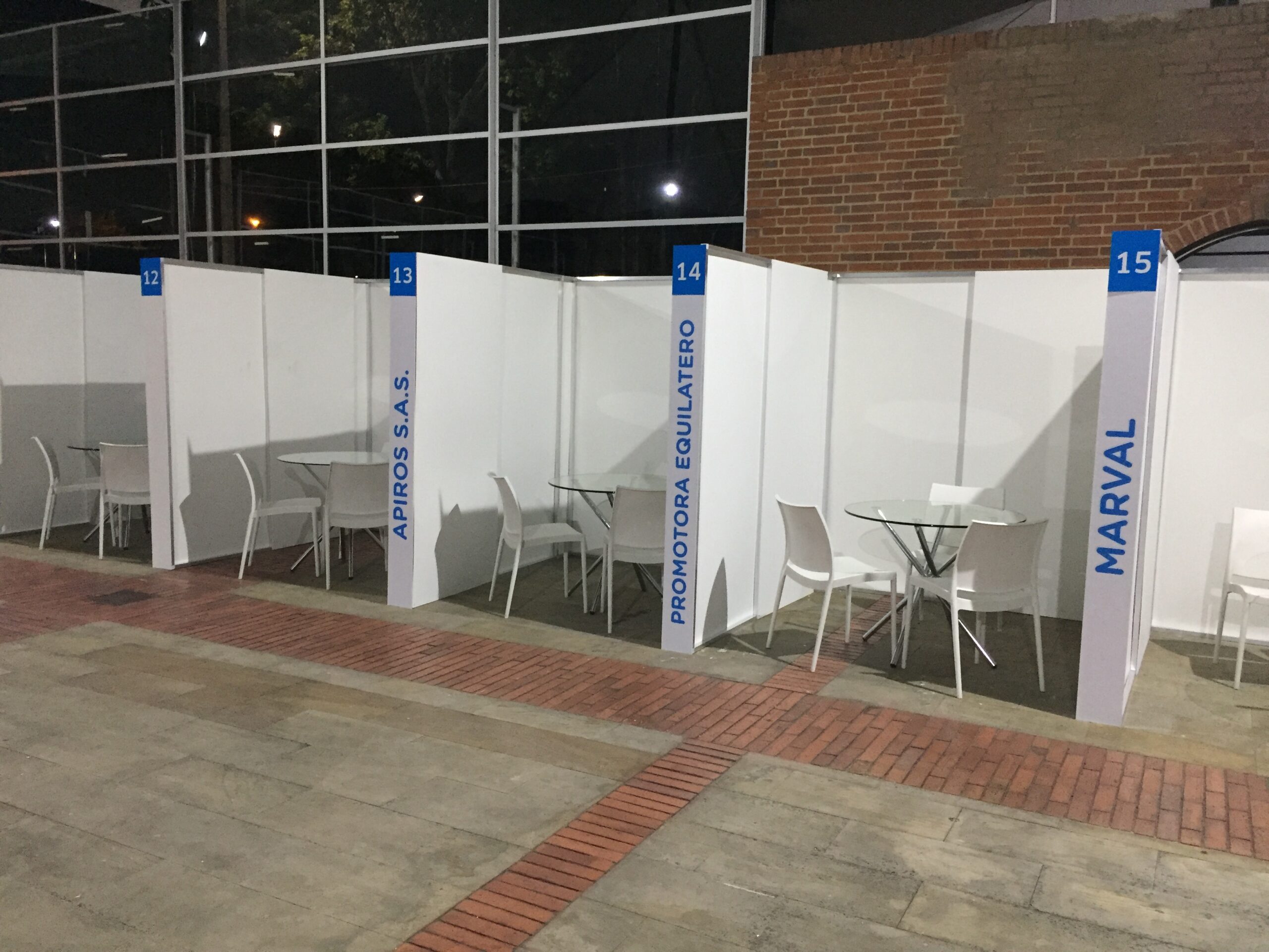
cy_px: 476
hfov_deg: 61.7
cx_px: 634
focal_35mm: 29
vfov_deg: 48.2
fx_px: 1063
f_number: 2.2
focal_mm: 4.15
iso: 250
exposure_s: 1/17
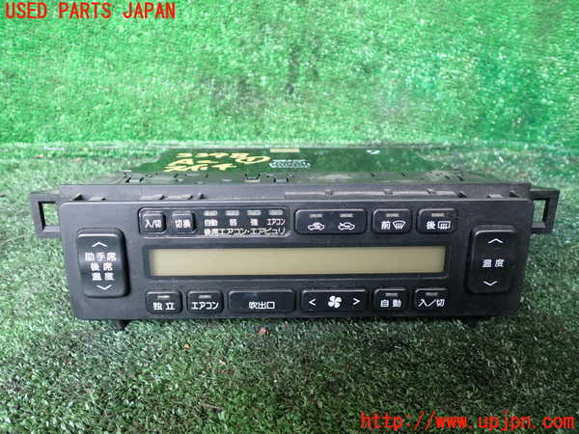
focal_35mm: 30
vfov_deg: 46.8
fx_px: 502
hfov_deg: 60.0
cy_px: 217
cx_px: 290
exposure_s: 1/30
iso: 250
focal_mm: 5.4
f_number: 2.3
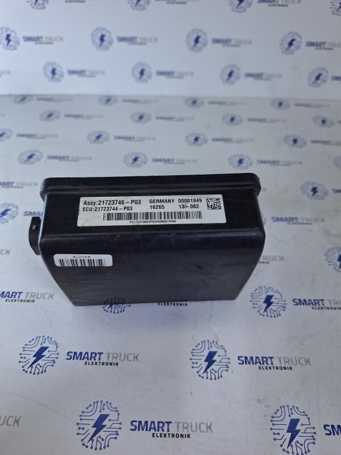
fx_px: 302
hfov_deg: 58.9
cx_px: 170
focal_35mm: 23
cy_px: 228
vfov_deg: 73.9
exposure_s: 1/50
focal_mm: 5.54
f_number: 1.8
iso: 100
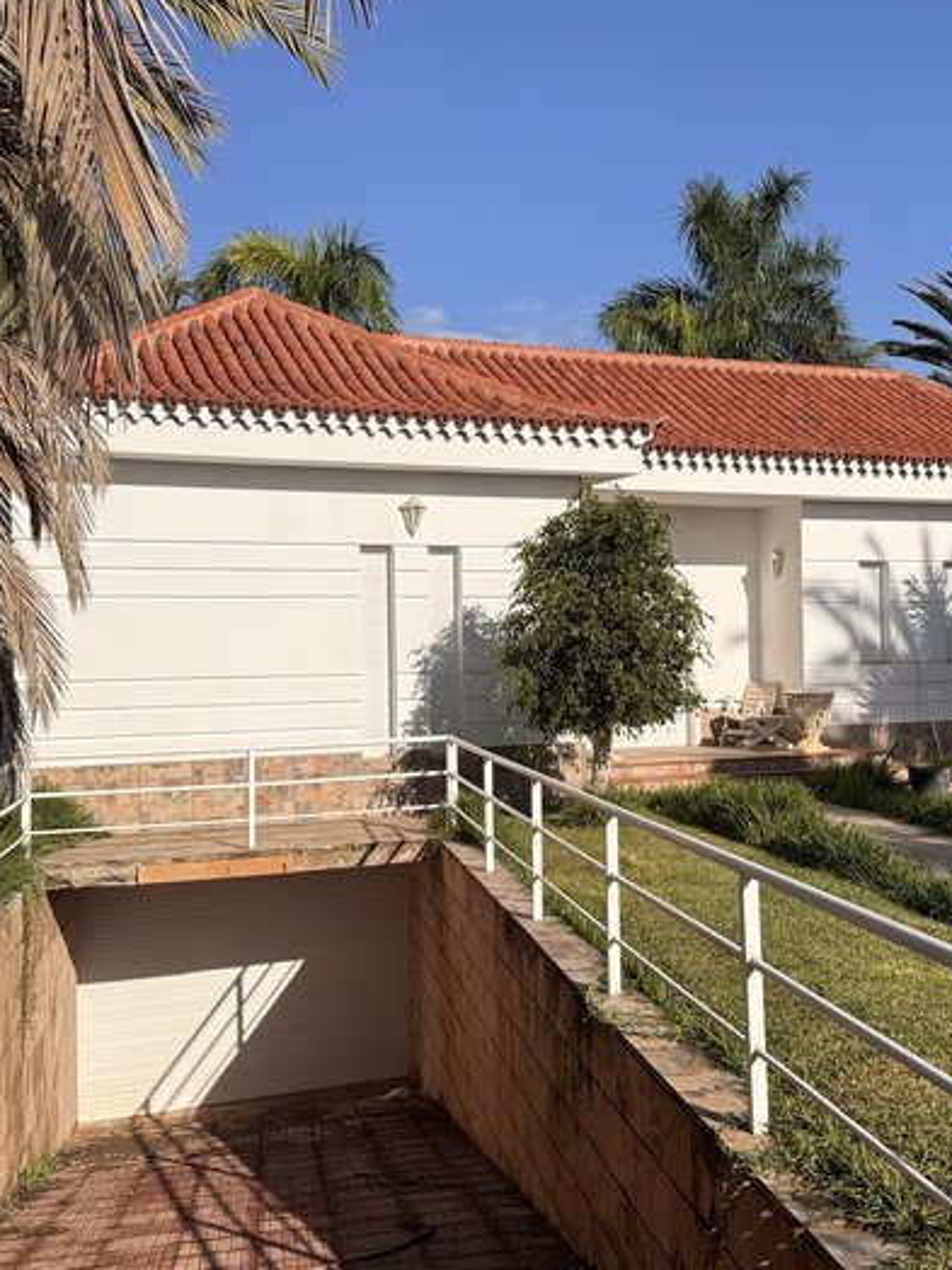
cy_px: 645
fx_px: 1210
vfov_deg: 55.4
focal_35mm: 33
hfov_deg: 42.5
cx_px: 618
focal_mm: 6.76
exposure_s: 1/6410
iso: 80
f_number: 1.78
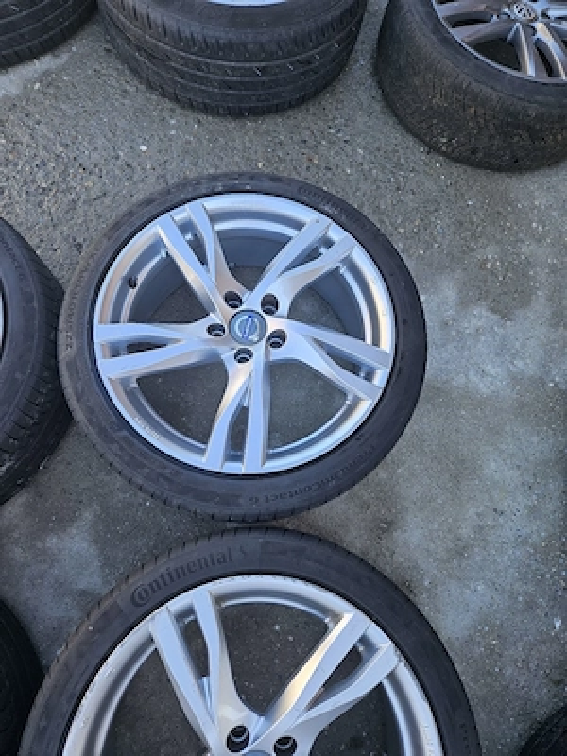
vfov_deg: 73.9
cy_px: 378
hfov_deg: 58.9
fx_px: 502
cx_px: 284
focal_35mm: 23
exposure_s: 1/182
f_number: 1.8
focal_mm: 5.4
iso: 40
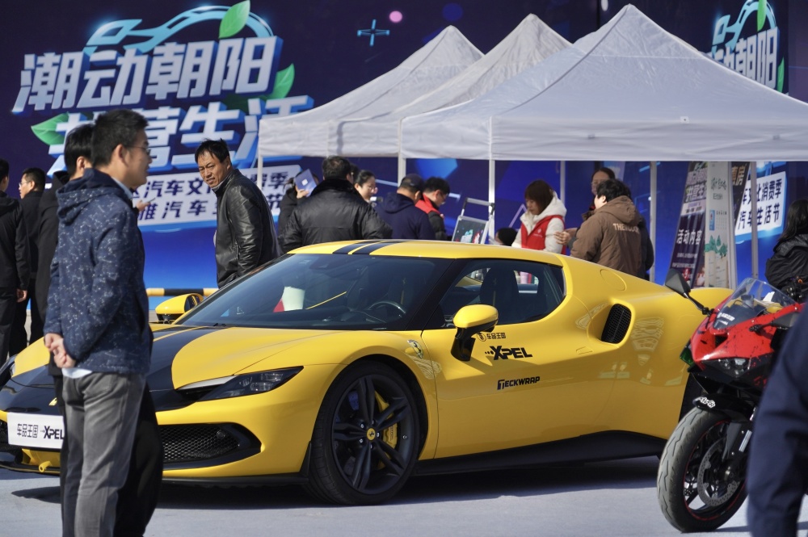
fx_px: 4194
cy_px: 268
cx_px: 404
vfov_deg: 7.3
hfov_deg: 11.0
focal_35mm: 187
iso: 400
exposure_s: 1/2500
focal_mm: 187
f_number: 6.3
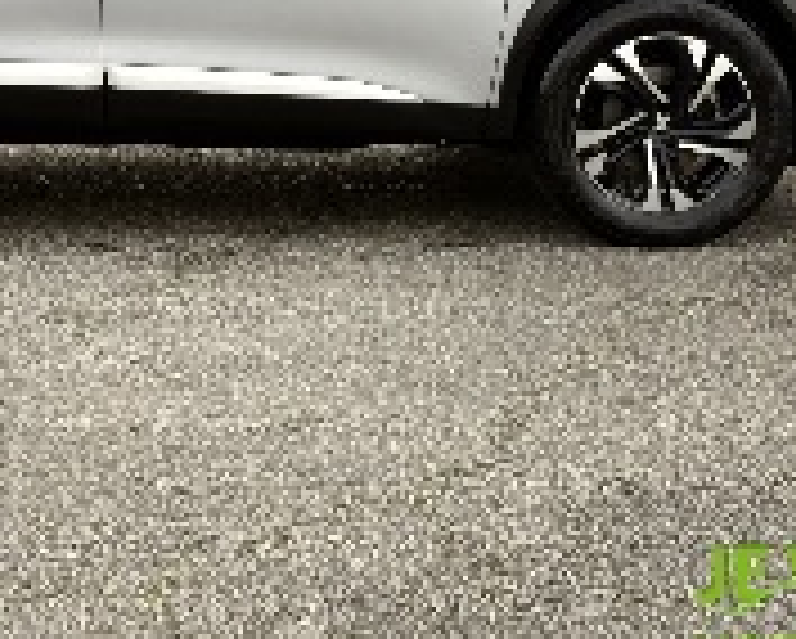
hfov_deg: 17.2
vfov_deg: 13.8
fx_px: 2594
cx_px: 108
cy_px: 14
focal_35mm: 110
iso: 80
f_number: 1.78
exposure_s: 1/699
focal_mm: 6.76
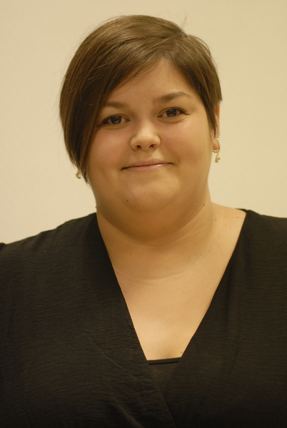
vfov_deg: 7.6
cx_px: 144
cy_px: 214
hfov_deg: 5.1
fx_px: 3217
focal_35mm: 270
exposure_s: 1/80
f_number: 2.8
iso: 640
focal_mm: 180
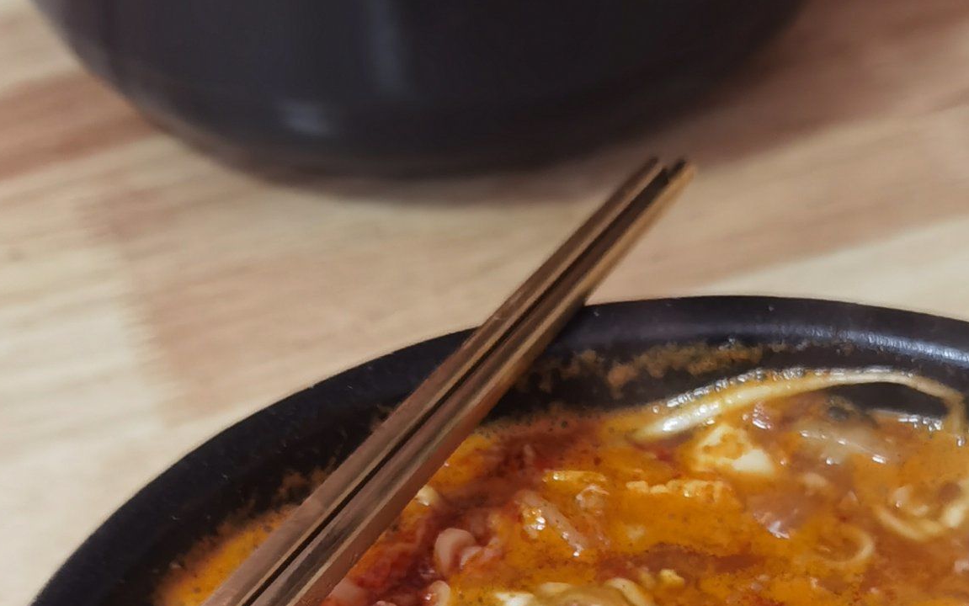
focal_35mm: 88
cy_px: 851
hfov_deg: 23.4
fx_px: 2325
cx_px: 676
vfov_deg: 14.1
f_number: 1.9
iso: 125
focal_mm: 6.71
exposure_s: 1/50
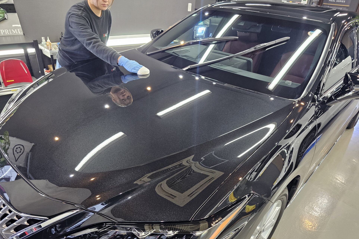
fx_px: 239
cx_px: 179
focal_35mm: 24
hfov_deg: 73.7
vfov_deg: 53.0
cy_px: 133
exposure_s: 1/100
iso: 250
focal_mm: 6.3
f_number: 1.7
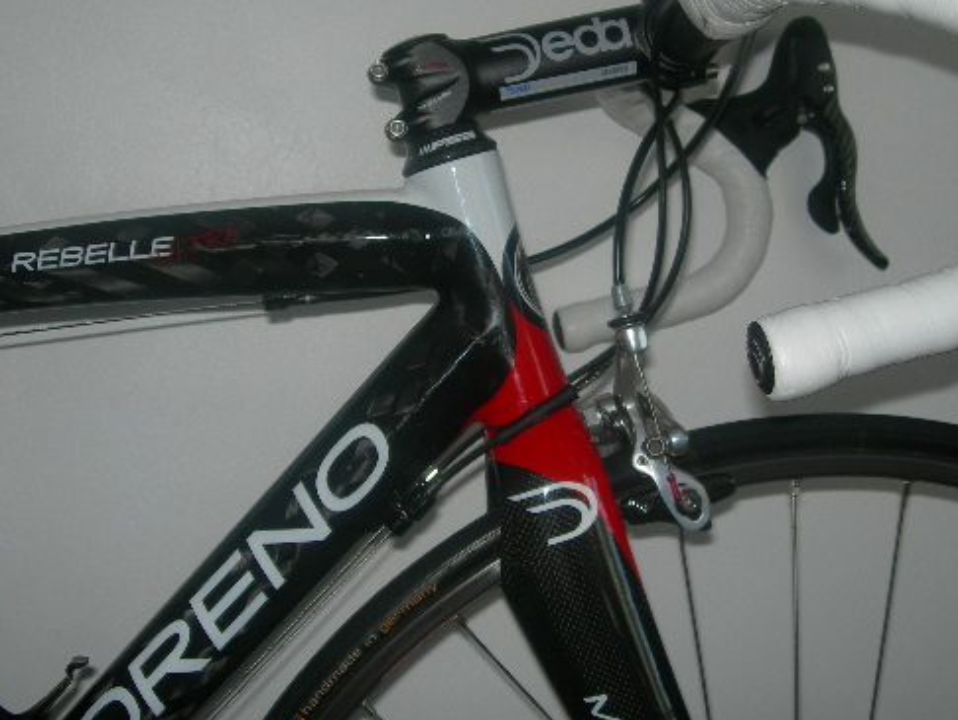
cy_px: 300
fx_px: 1384
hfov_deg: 38.2
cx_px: 489
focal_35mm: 50
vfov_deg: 29.1
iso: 50
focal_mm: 7.8
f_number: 2.8
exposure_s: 1/60.1
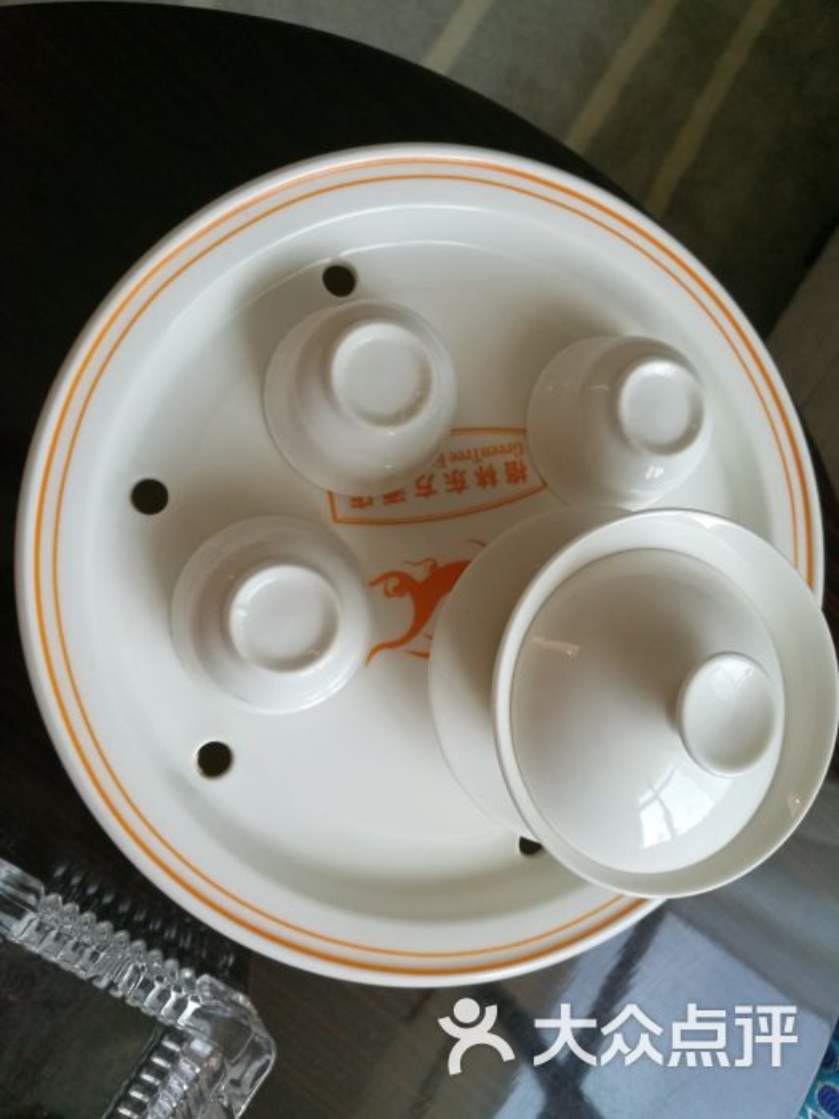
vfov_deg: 65.3
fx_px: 873
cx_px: 420
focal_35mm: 27
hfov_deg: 51.4
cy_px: 560
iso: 200
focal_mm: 4.5
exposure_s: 1/50
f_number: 2.2
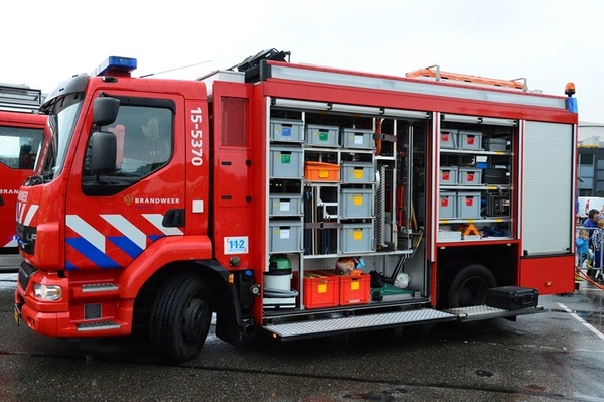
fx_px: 603
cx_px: 302
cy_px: 201
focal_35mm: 36
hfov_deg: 53.2
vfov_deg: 36.8
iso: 3200
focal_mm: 24
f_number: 8
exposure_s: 1/640
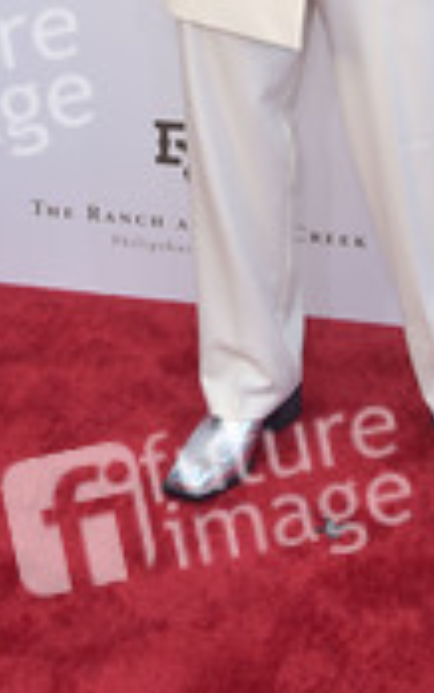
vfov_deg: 19.2
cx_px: 325
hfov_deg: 12.7
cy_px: -96
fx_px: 1946
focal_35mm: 103
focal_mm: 44
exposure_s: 1/250
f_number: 6.3
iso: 400
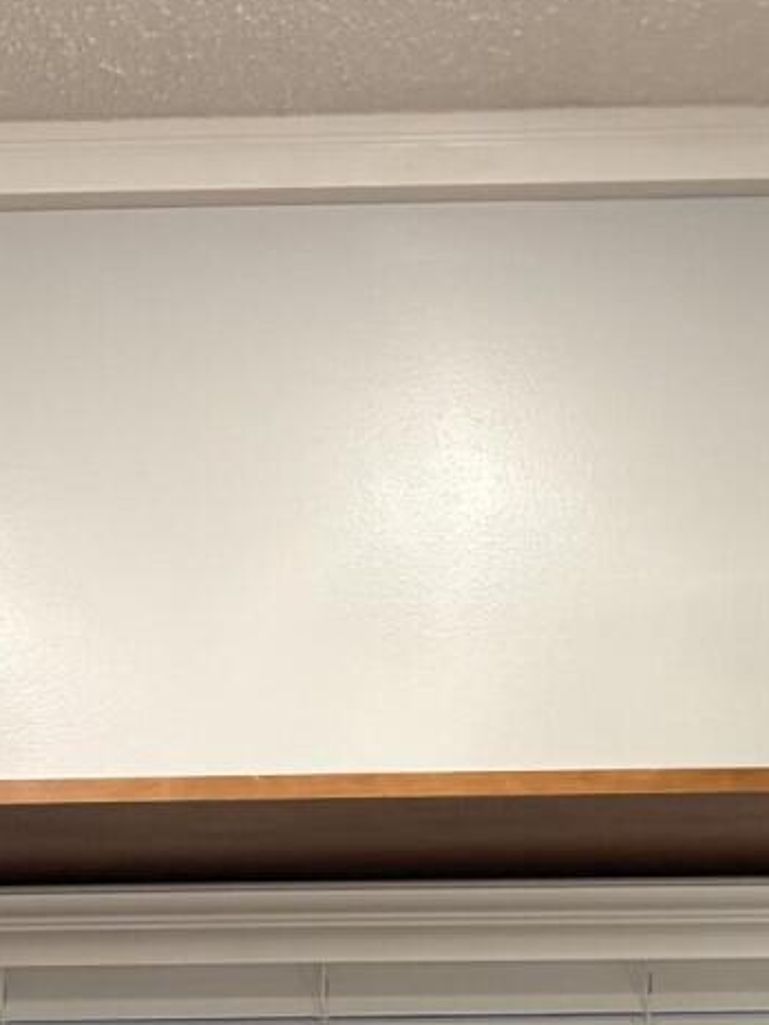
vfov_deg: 14.4
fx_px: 3317
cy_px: 2105
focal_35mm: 112
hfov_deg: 13.2
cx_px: 519
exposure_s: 1/60
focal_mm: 5.96
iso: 100
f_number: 1.6
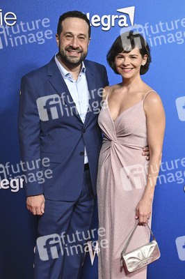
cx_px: 92
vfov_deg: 44.5
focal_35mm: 44
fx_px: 340
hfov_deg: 30.5
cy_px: 140
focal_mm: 44
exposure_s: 1/250
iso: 3200
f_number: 4.5
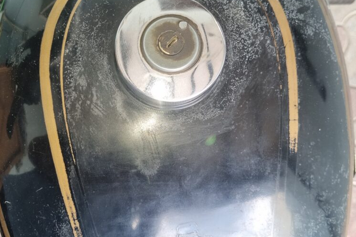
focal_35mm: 29
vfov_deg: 44.9
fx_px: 287
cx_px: 183
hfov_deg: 63.7
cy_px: 121
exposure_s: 1/100
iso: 51
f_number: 1.8
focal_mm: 5.4
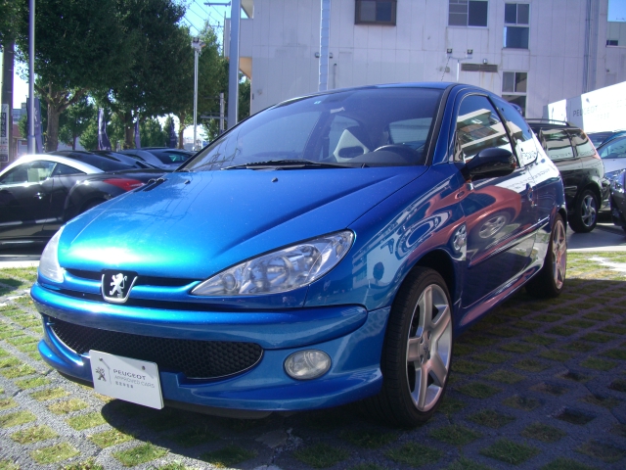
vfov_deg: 37.7
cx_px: 313
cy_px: 235
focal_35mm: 38
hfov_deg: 49.0
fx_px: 687
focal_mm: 7.9
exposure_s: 1/400
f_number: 2.8
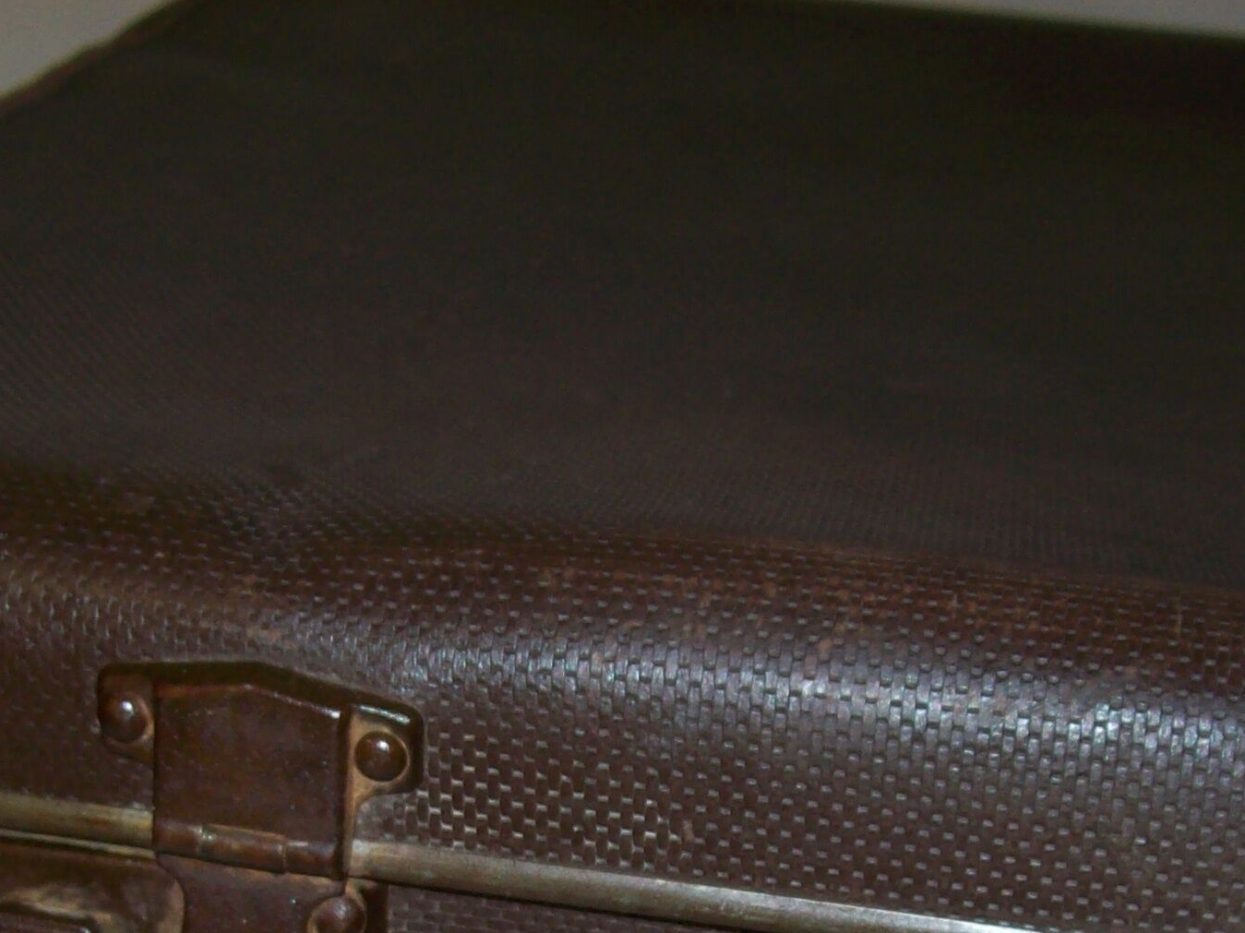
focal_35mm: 76
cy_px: 981
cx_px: 510
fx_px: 2733
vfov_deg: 18.7
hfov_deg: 25.6
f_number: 2.7
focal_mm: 6
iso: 80
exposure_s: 1/64
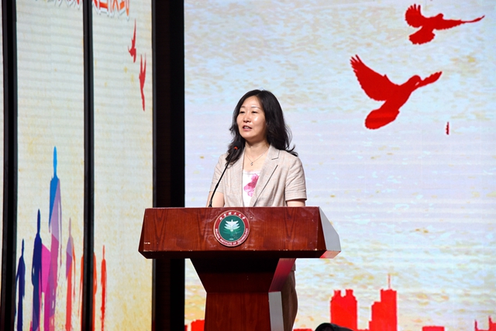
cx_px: 248
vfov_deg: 11.4
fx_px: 1654
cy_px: 166
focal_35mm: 120
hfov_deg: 17.1
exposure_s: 1/1000
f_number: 5.6
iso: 1250
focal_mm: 120
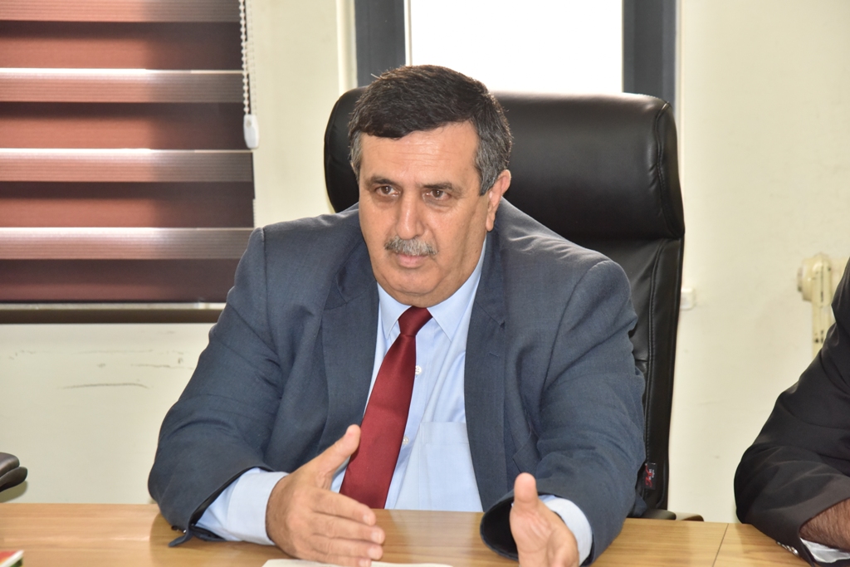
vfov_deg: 13.0
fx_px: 2479
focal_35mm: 105
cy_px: 284
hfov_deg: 19.5
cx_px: 425
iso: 2500
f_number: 6.3
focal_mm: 105
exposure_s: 1/125
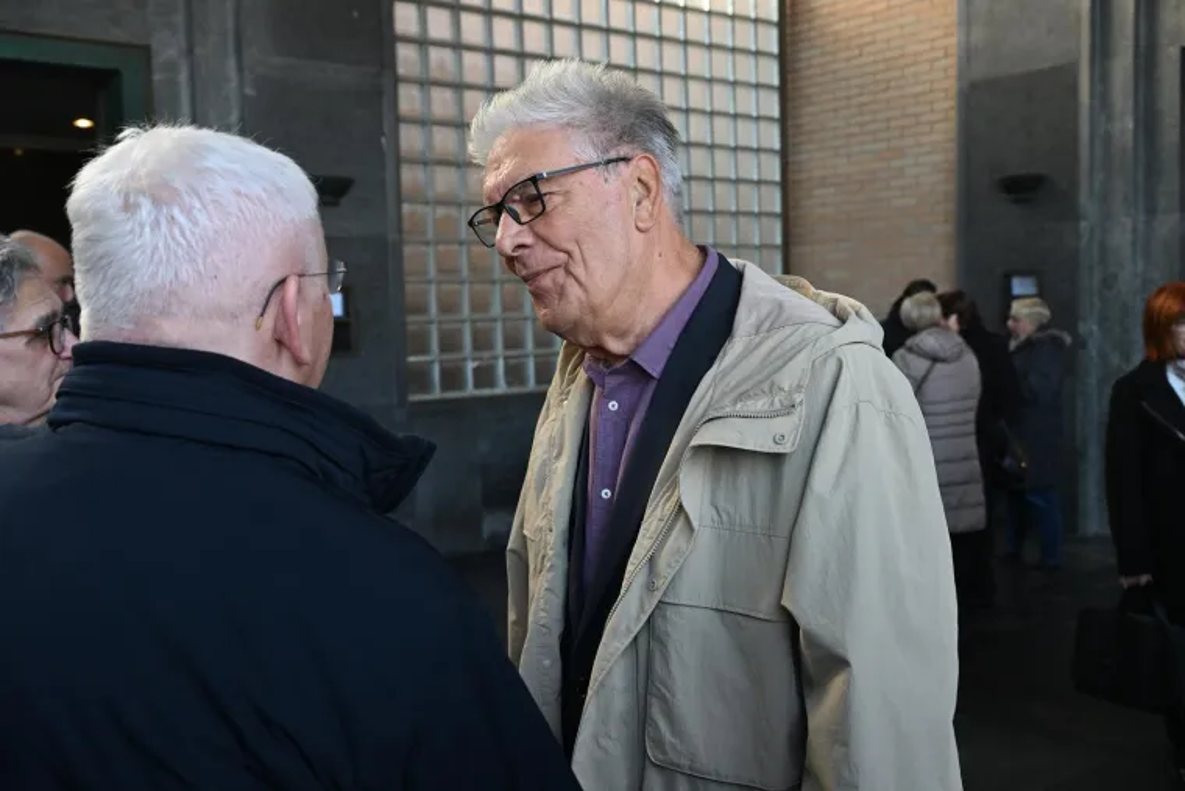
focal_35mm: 36
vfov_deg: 36.9
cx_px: 592
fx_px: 1185
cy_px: 396
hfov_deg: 53.1
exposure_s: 1/200
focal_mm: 36
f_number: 6.3
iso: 800
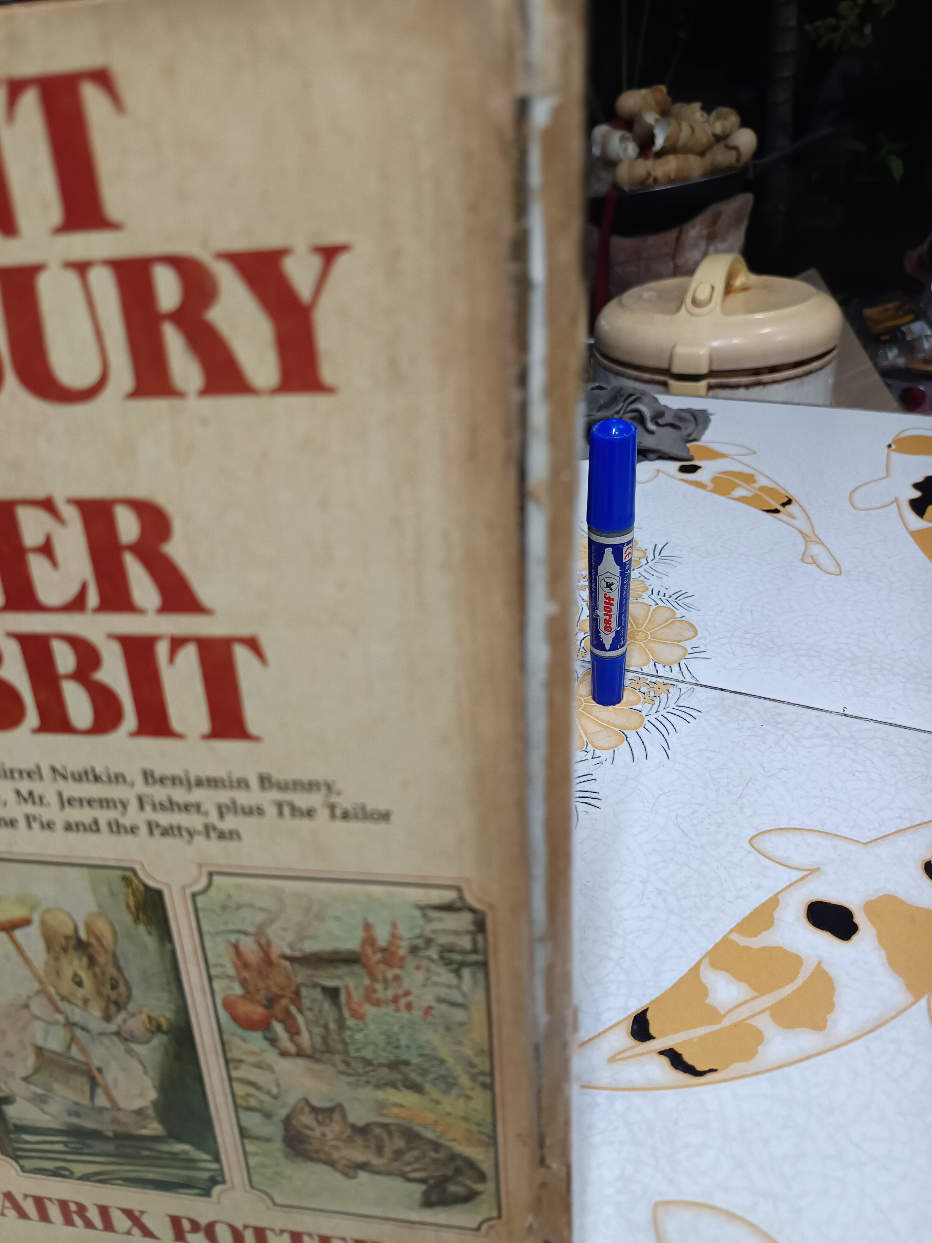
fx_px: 862
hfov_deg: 56.8
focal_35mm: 24
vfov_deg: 71.6
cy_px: 622
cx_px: 466
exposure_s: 1/25
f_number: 1.7
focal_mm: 5.31
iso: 1026
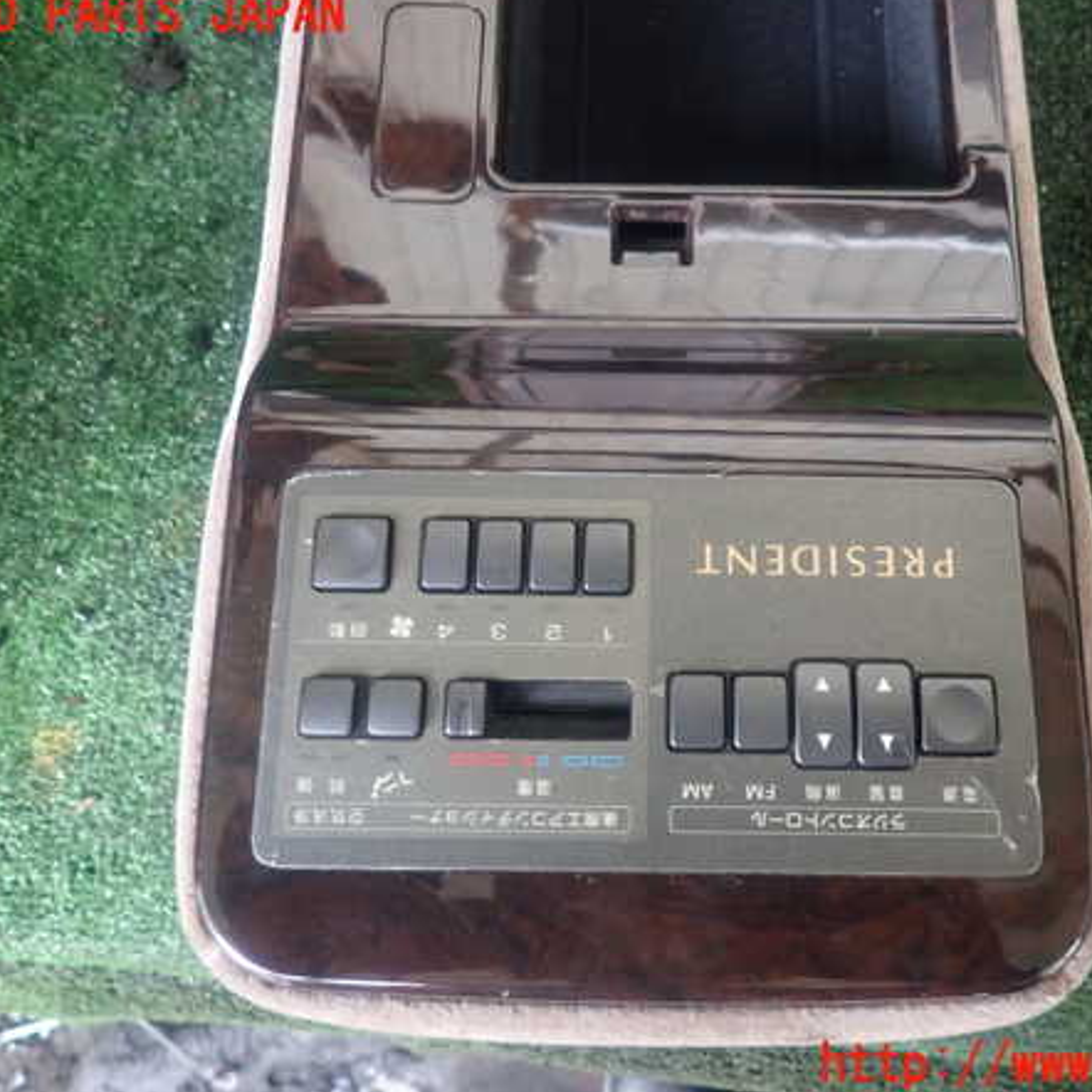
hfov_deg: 53.8
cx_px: 637
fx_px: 1071
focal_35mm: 30
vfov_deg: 54.0
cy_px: 541
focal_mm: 4.5
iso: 640
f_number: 2
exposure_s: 1/30
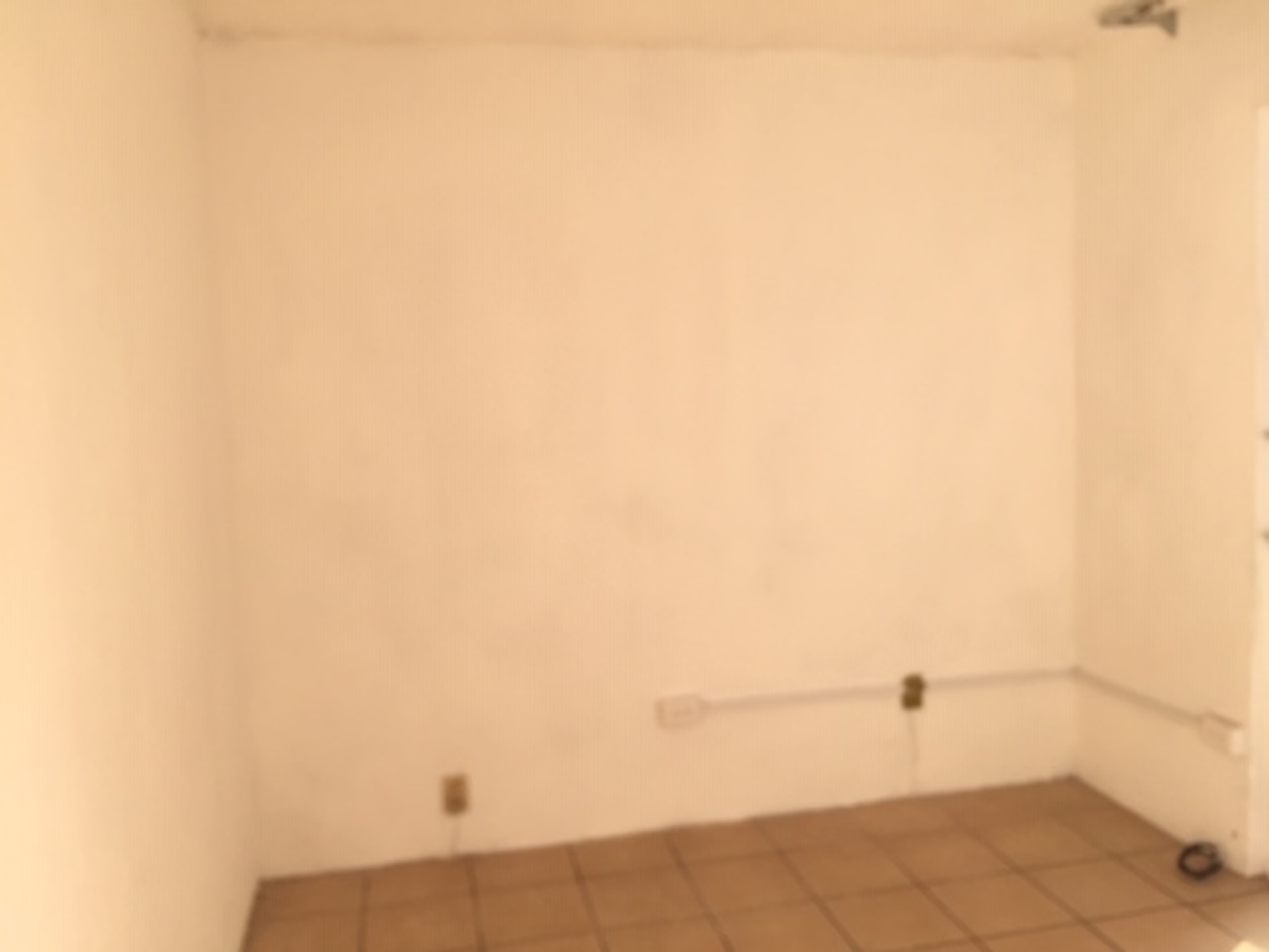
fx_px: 1063
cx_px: 634
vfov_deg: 48.2
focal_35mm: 29
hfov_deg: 61.7
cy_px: 476
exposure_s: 1/264
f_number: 2.2
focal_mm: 4.15
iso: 32
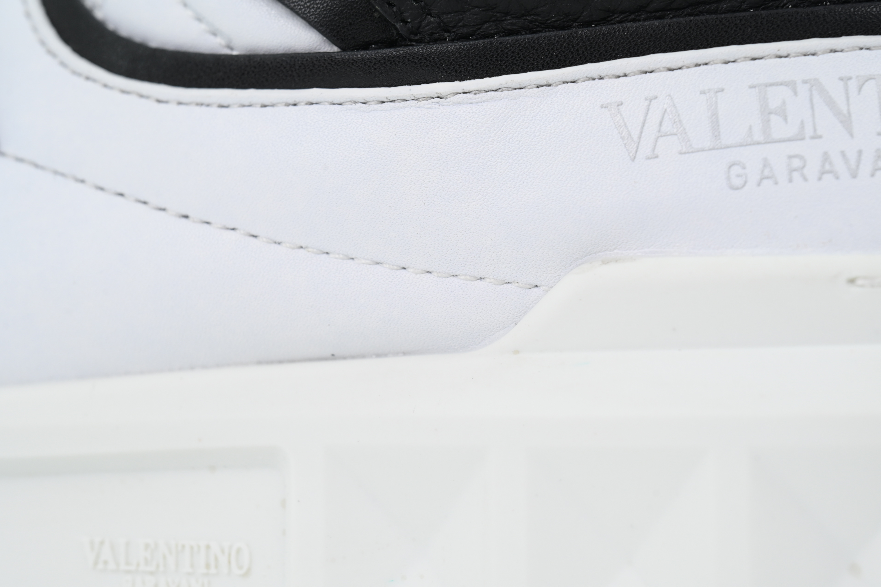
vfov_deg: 10.5
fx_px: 3181
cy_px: 305
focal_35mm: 130
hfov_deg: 15.8
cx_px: 465
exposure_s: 1/100
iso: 400
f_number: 11
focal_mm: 120
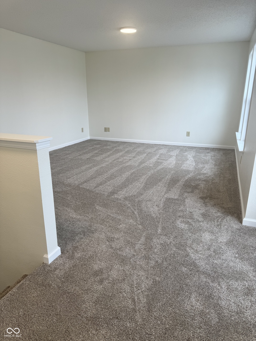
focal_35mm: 24
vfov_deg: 71.6
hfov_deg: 56.8
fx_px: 237
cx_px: 128
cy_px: 170
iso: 80
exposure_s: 1/120
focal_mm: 6.76
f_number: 1.78
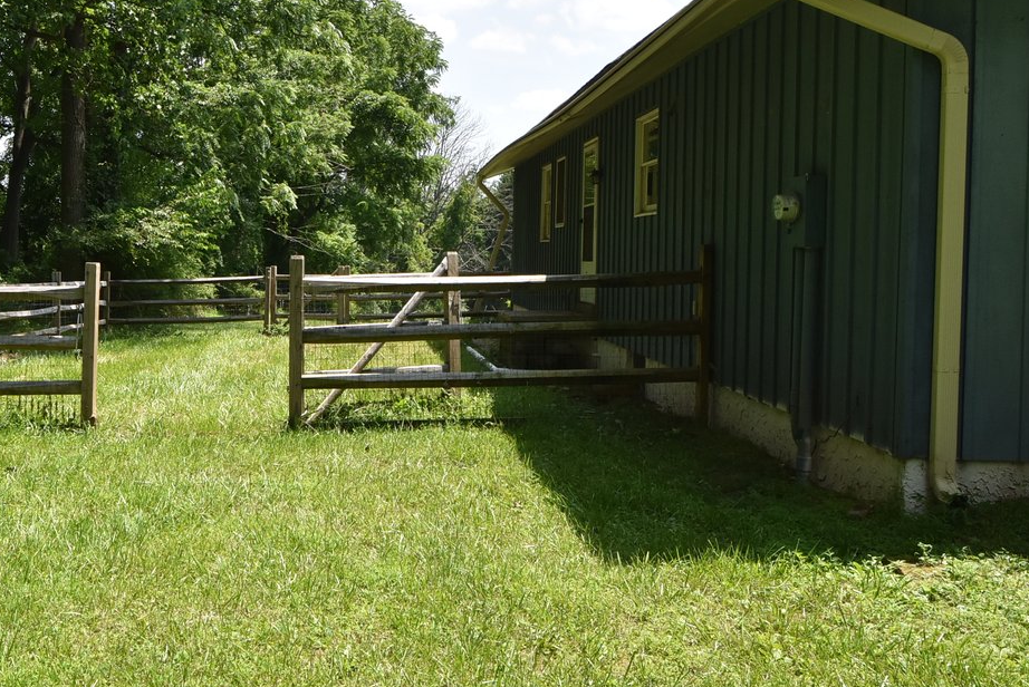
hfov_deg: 51.6
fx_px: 1027
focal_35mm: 36
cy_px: 260
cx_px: 295
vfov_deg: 36.8
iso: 400
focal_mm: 13
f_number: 8
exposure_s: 1/500
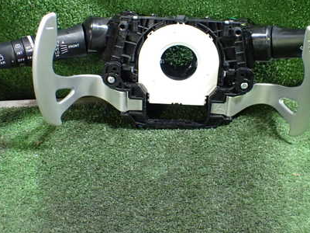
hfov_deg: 41.8
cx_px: 188
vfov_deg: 32.1
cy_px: 92
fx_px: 403
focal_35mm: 45
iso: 800
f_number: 2.3
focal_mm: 5.4
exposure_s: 1/40
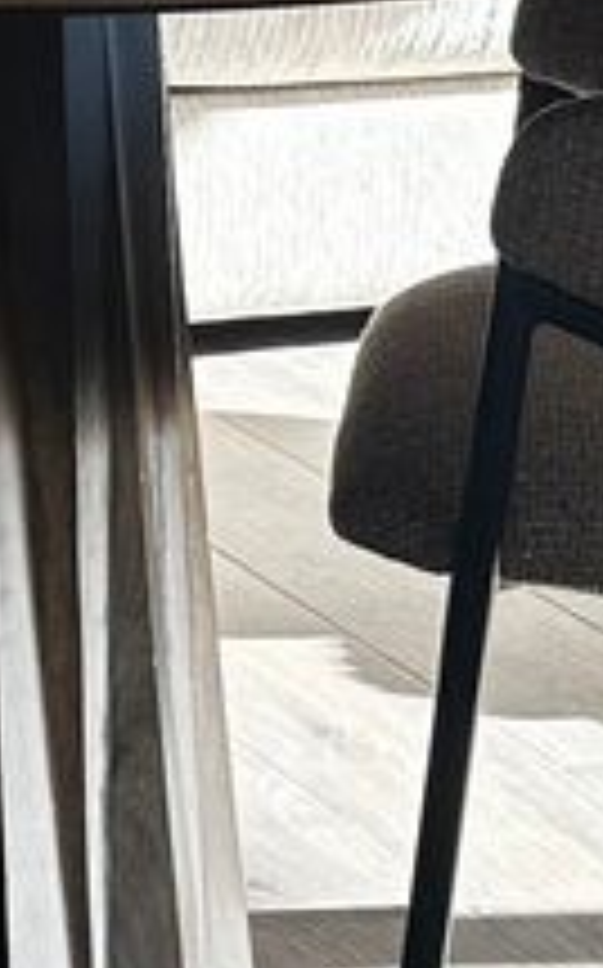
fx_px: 3741
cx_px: -256
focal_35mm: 142
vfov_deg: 14.5
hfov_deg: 9.0
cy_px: 27
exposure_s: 1/345
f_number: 1.78
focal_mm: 6.86
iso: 80
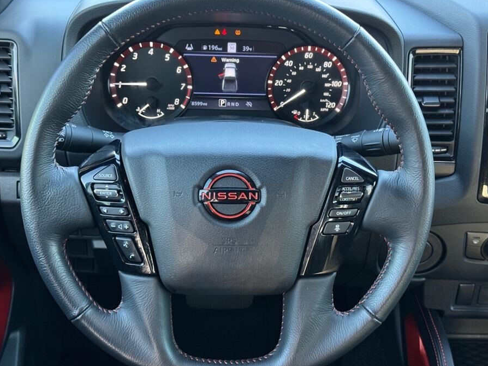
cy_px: 177
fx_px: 775
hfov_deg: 34.9
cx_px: 240
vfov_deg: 26.5
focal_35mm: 55
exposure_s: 1/60
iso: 160
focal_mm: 6.76
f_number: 1.78
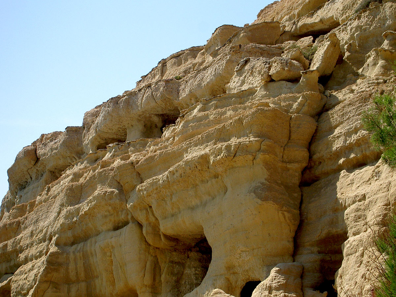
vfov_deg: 16.6
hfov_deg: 22.0
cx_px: 198
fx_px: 1018
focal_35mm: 89
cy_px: 148
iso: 50
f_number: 7.8
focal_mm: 14.7
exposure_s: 1/160
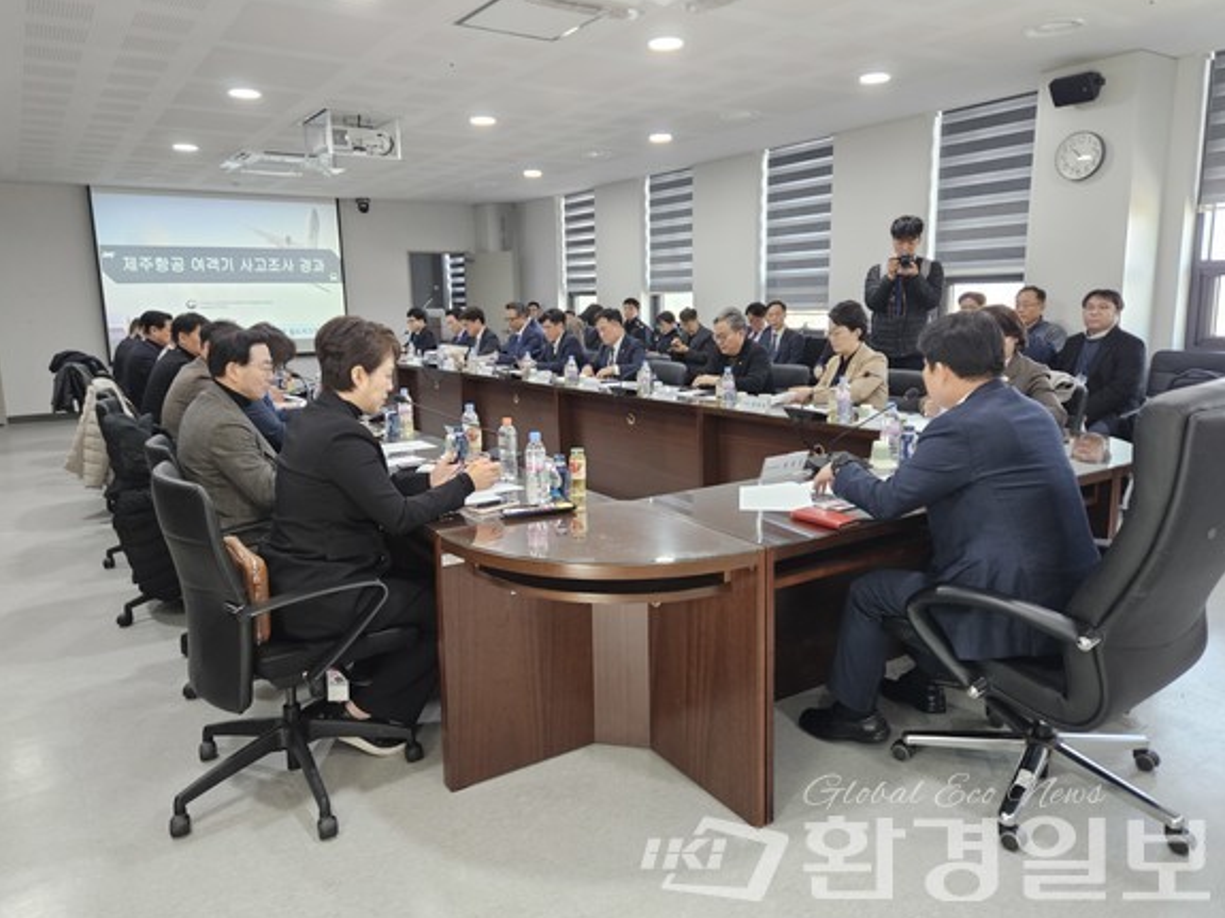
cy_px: 454
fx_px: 849
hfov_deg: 71.6
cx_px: 603
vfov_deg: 56.8
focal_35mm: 24
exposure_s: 1/120
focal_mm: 5.4
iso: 400
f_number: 1.8
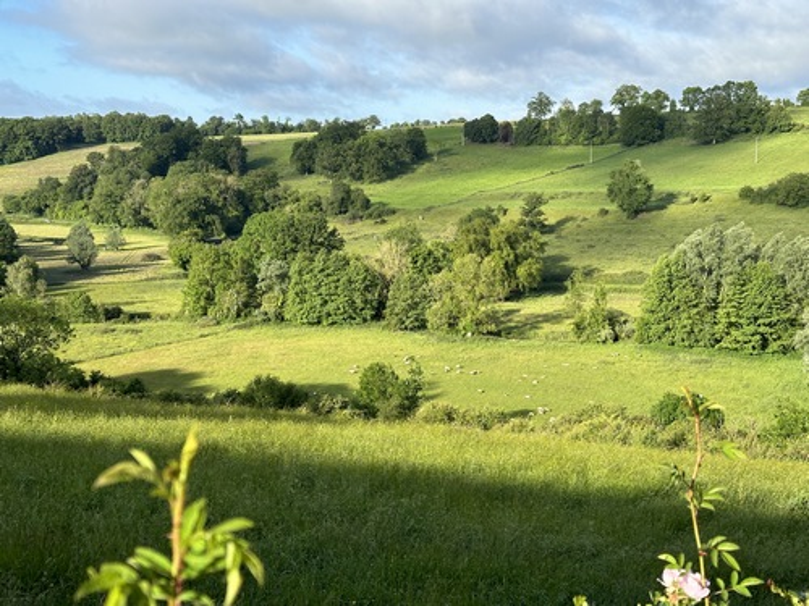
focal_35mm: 48
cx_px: 404
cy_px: 303
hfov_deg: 39.7
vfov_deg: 30.3
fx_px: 1122
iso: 64
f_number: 1.78
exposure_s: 1/1815
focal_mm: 6.86
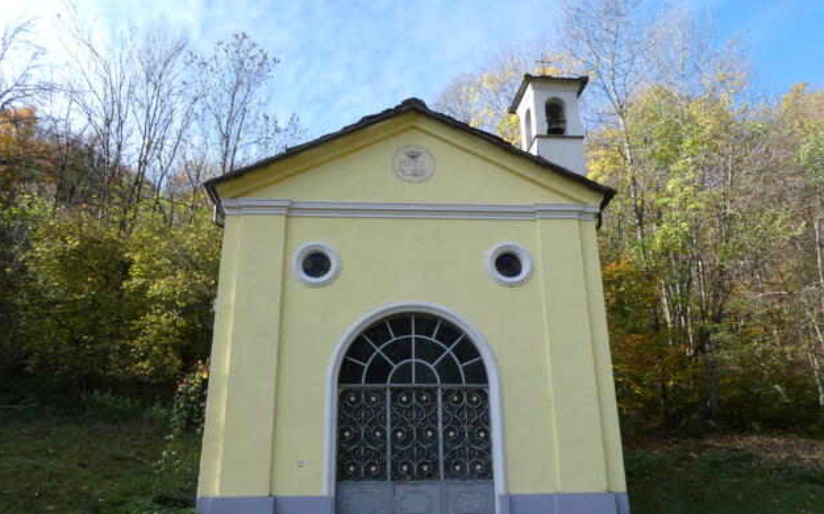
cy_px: 302
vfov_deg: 47.4
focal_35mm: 26
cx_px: 404
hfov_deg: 70.4
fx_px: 584
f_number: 7.1
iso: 80
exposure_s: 1/60
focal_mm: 4.3
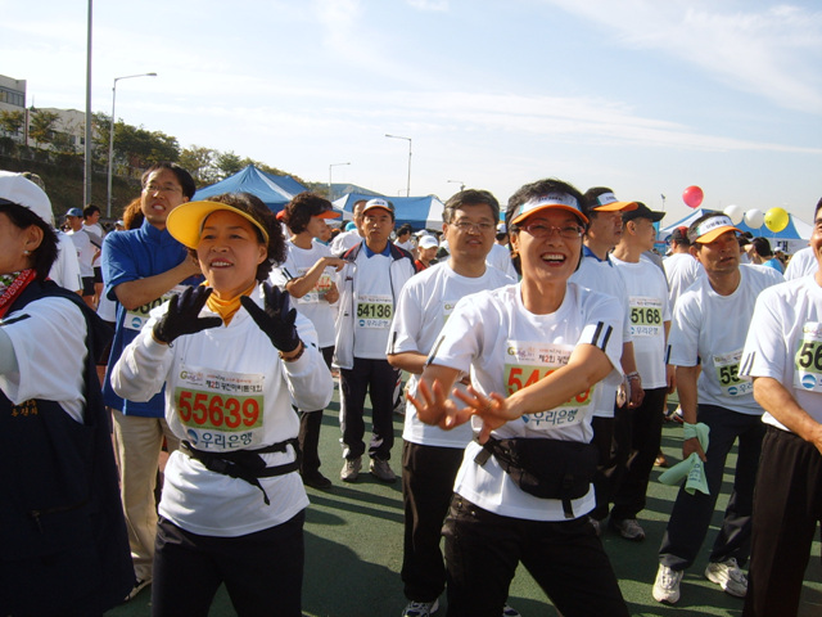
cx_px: 411
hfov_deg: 52.6
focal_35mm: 35
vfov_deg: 40.7
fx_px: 831
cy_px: 308
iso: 50
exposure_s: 1/350
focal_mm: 5.8
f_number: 5.8
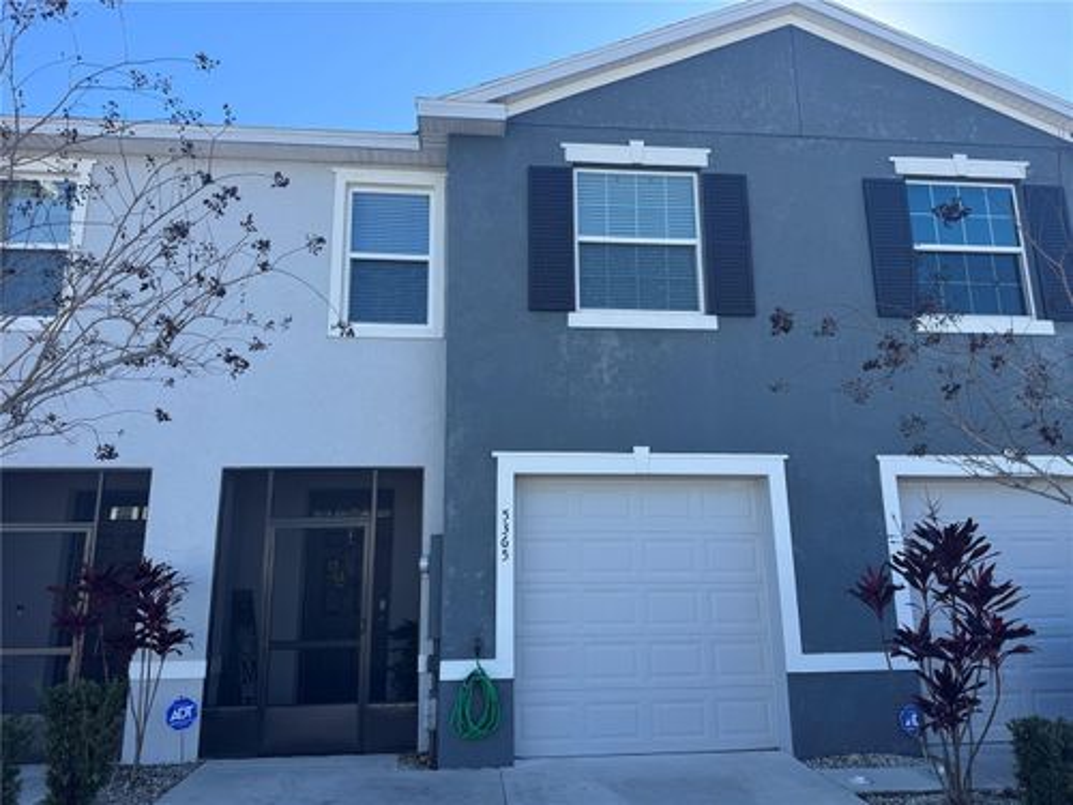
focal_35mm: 24
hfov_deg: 71.6
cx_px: 536
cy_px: 402
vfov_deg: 56.8
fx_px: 744
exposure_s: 1/1488
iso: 80
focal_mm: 6.76
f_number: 1.78
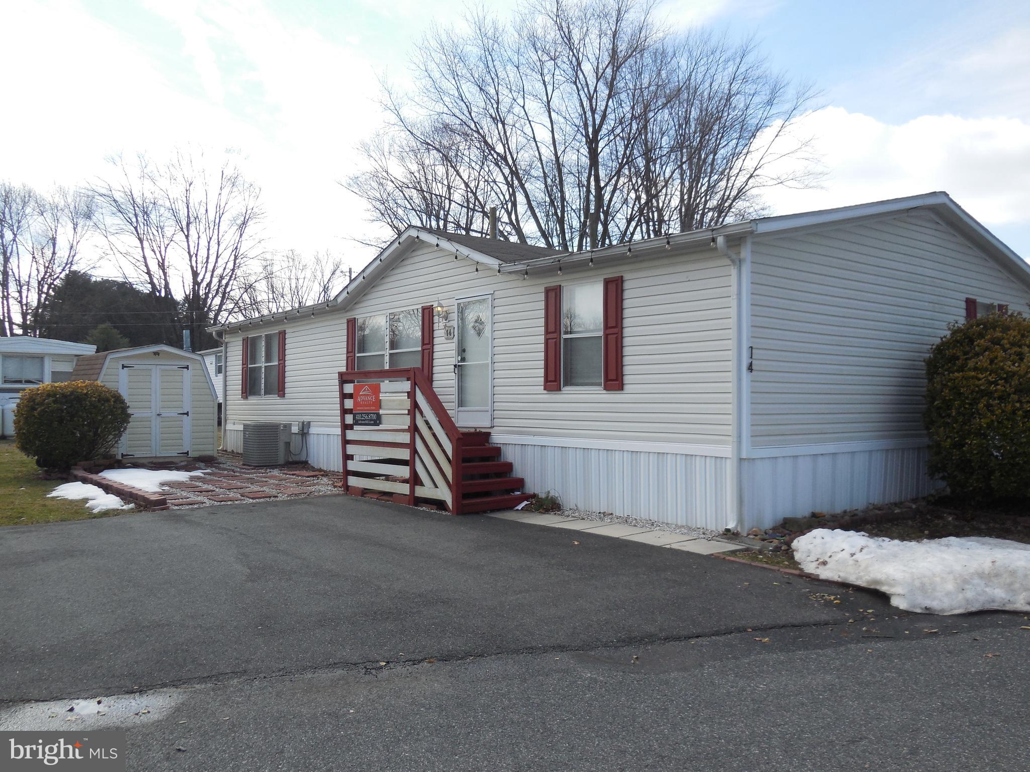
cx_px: 515
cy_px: 386
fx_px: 893
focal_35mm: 30
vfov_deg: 46.8
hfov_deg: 60.0
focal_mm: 5.3
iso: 125
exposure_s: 1/800
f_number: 3.2
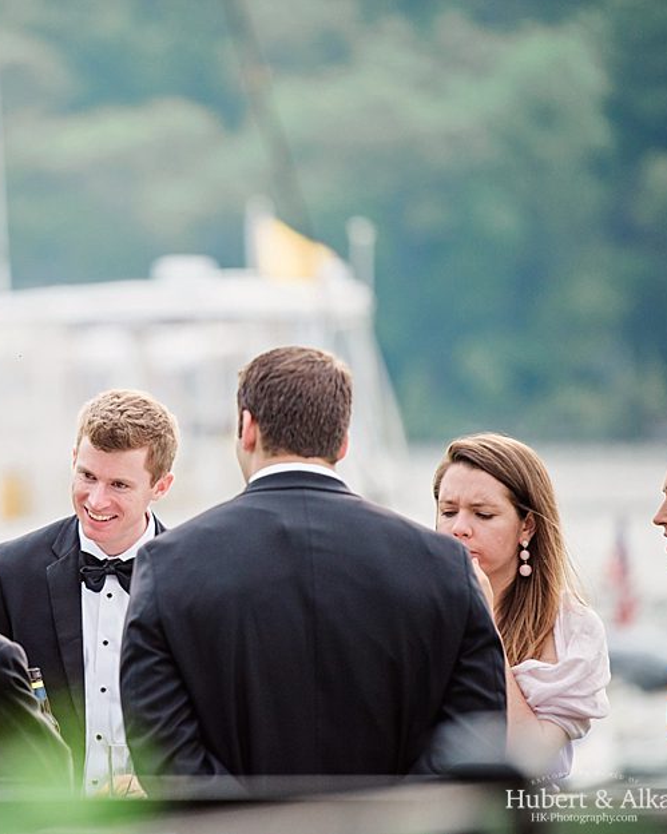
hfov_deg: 5.5
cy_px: 418
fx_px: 6985
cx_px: 53
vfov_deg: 6.8
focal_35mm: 283
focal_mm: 200
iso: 640
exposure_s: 1/4000
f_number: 2.8
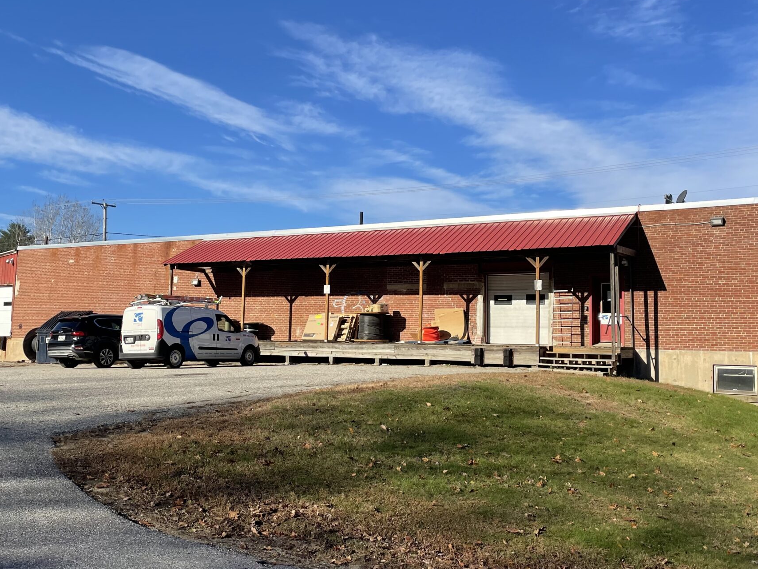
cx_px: 390
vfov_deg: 36.8
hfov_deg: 47.9
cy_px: 286
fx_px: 854
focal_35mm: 39
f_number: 1.6
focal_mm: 4.2
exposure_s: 1/3300
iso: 32
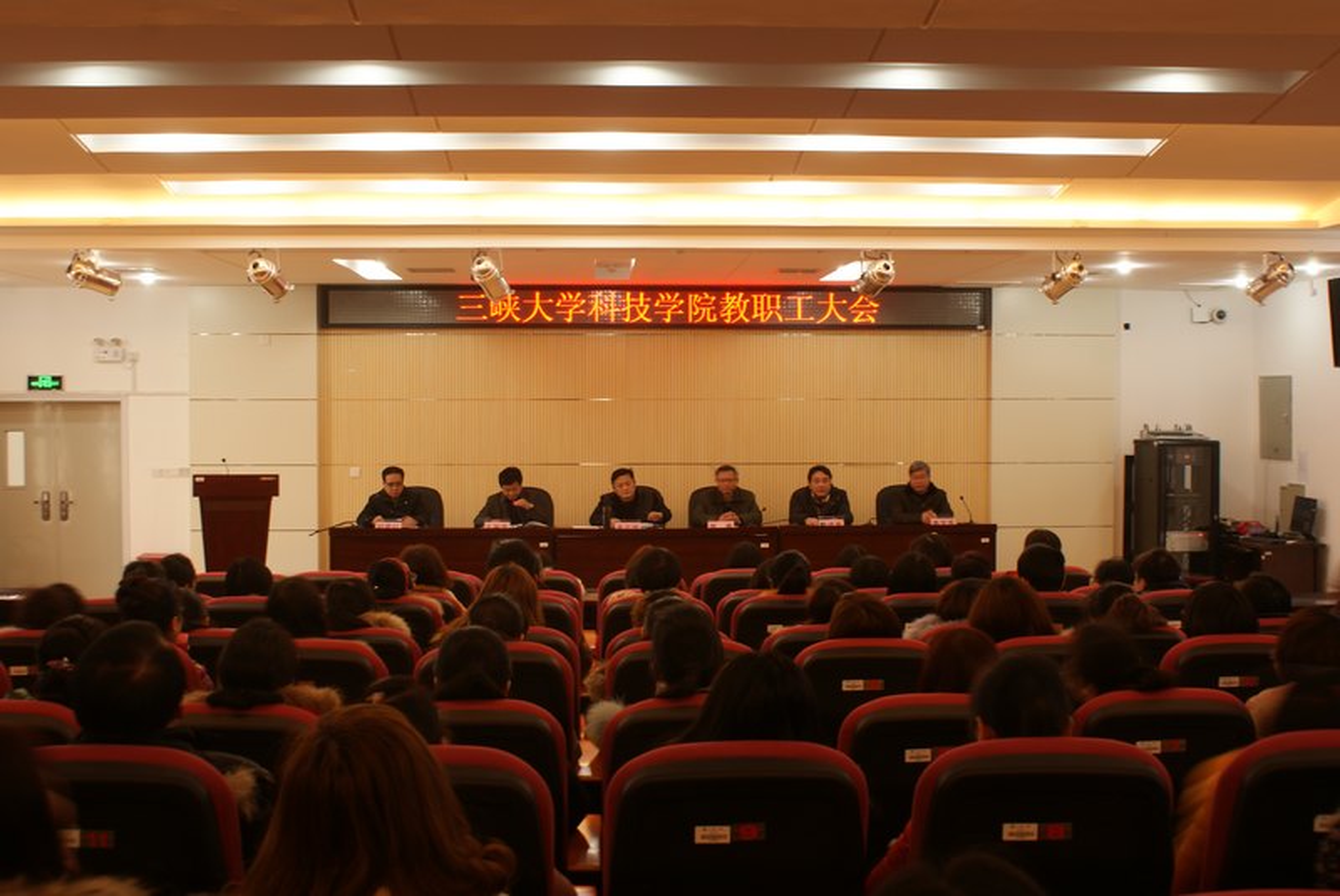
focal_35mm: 39
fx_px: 1453
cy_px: 448
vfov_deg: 34.3
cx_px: 670
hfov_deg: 49.5
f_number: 8
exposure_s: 1/4
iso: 100
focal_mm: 26
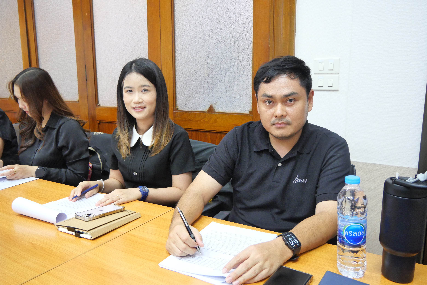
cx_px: 214
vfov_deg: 45.0
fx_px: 344
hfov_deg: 63.6
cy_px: 142
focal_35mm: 29
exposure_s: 1/25
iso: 1600
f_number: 3.6
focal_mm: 14
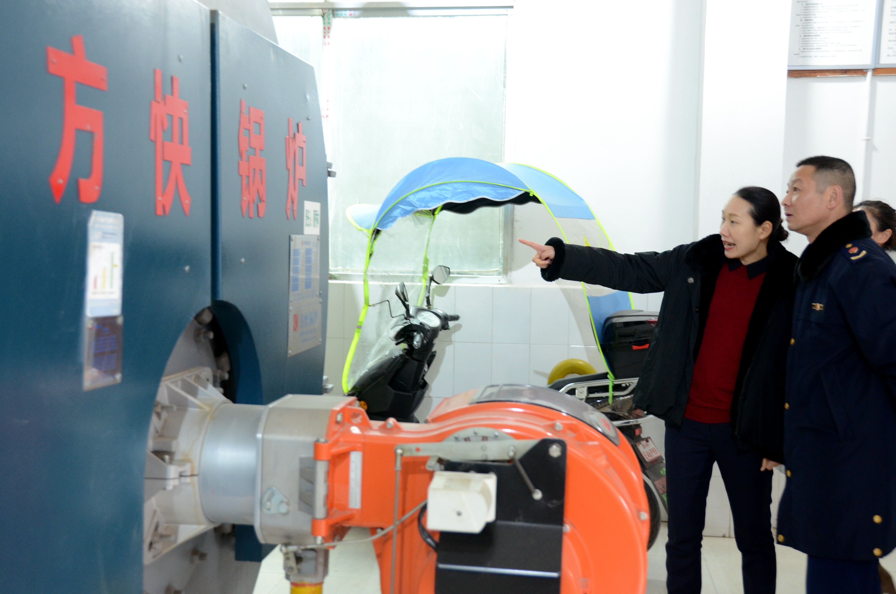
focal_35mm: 42
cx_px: 448
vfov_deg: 31.8
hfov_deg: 46.5
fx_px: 1043
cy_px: 297
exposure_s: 1/30
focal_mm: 28
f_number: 4
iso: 1600
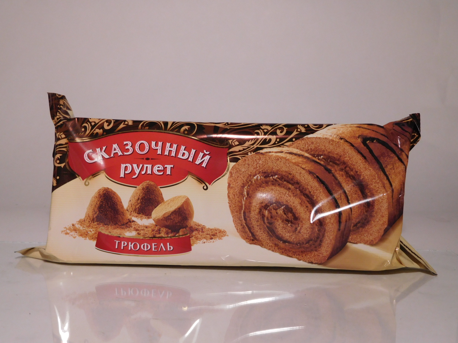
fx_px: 529
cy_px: 172
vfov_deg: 36.0
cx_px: 229
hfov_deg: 46.8
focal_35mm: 40
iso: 160
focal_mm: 7.1
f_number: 3.9
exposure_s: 1/30
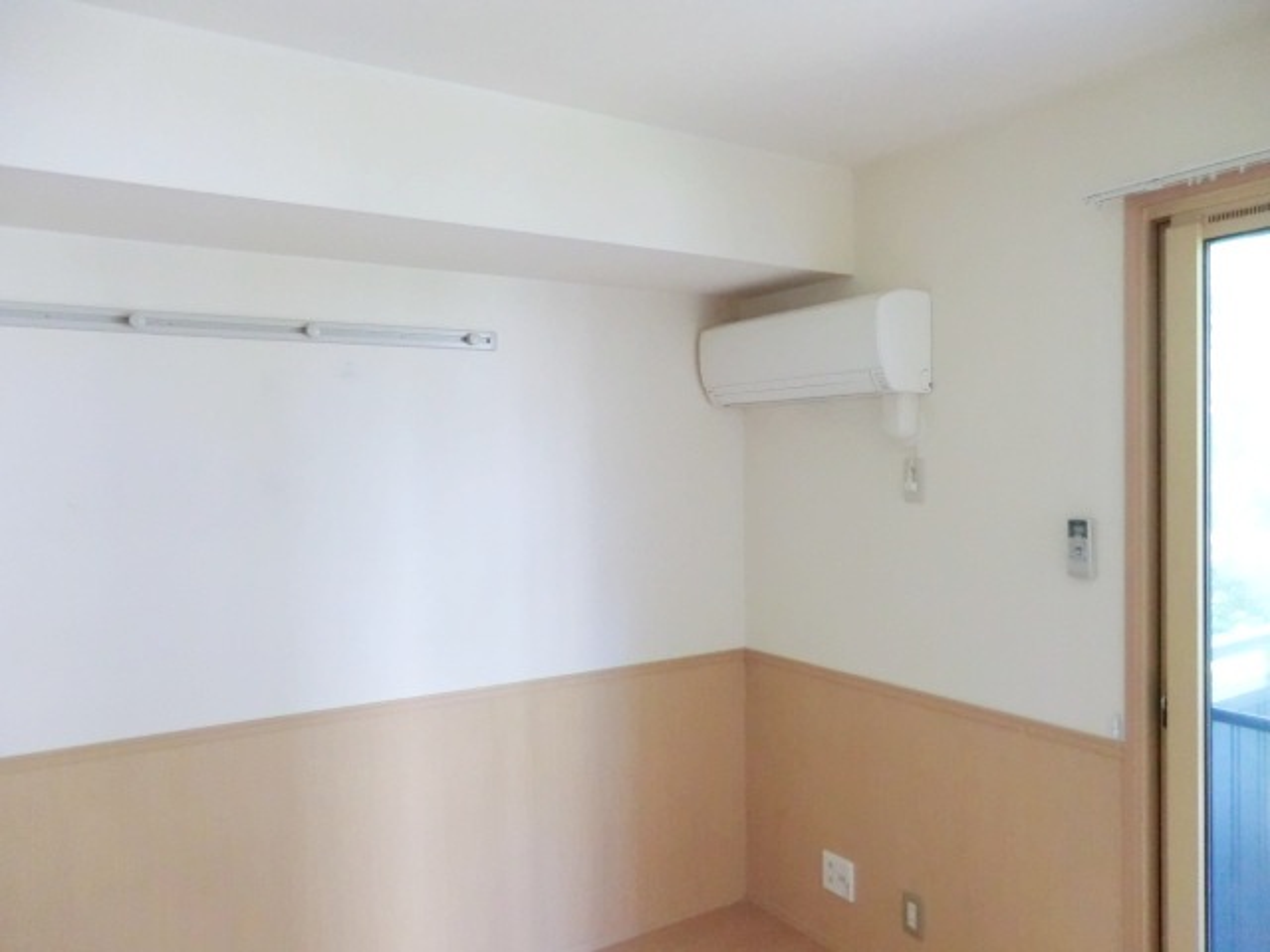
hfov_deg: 71.6
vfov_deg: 56.8
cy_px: 476
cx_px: 635
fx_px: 881
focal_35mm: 24
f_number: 3.2
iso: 800
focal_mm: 4.3
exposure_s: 1/50
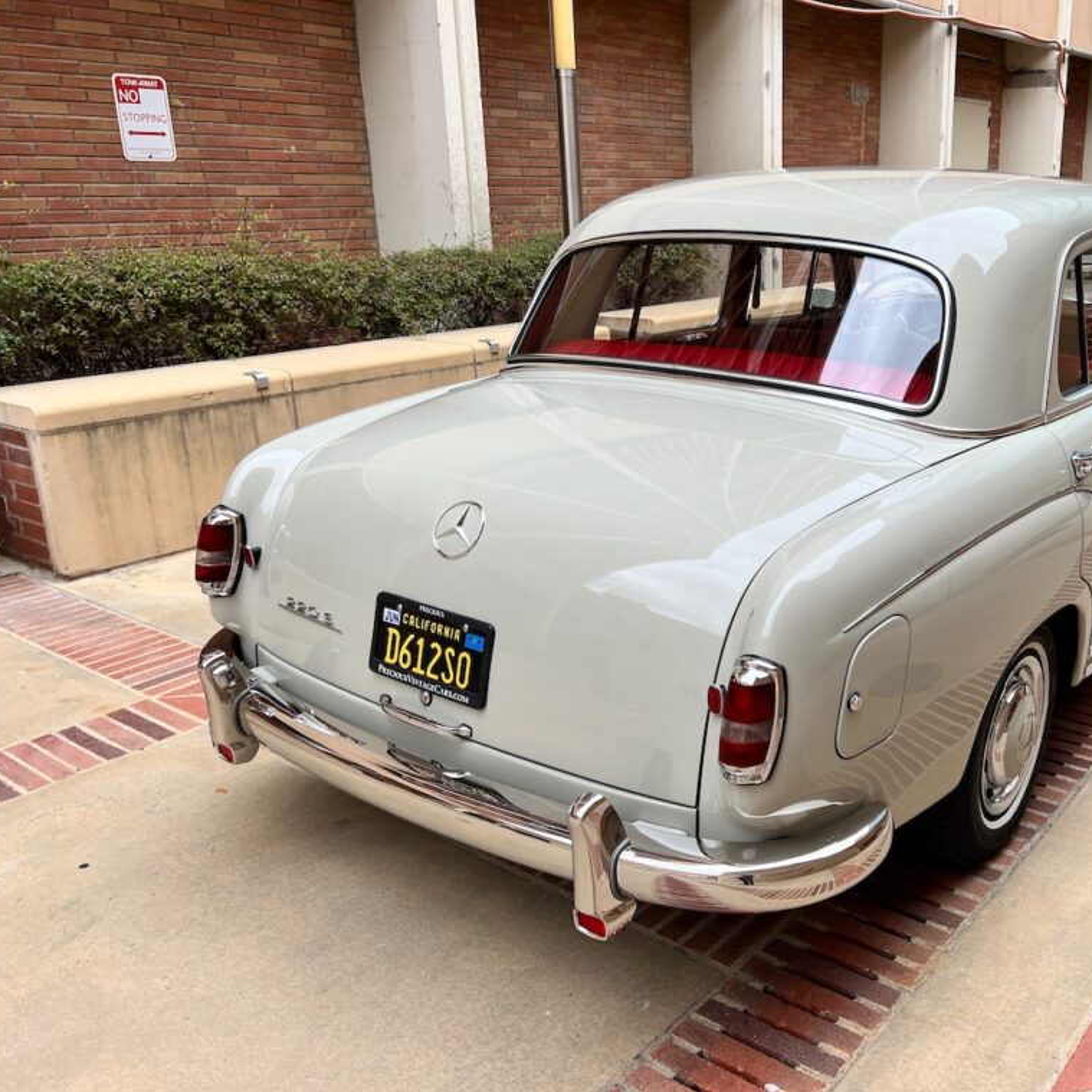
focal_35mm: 31
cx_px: 719
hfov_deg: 51.6
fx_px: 1106
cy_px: 541
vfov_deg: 52.5
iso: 50
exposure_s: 1/670
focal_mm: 5.7
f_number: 1.5
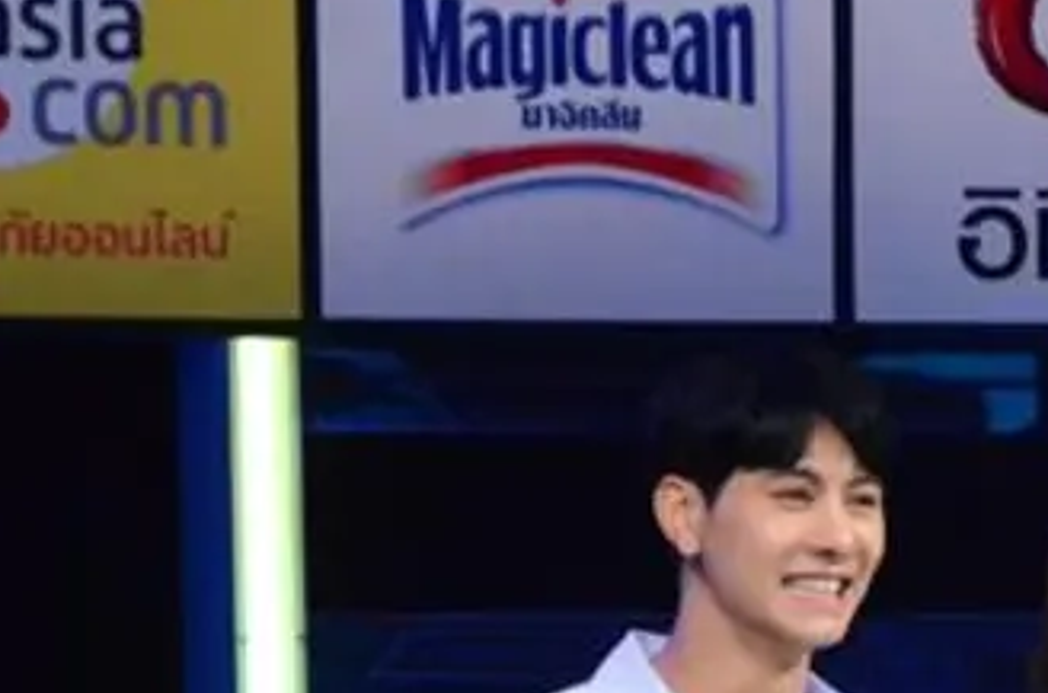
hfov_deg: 3.2
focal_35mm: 643
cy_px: 699
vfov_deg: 2.1
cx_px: 1230
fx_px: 18673
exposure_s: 1/80
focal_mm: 180
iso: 6400
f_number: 10
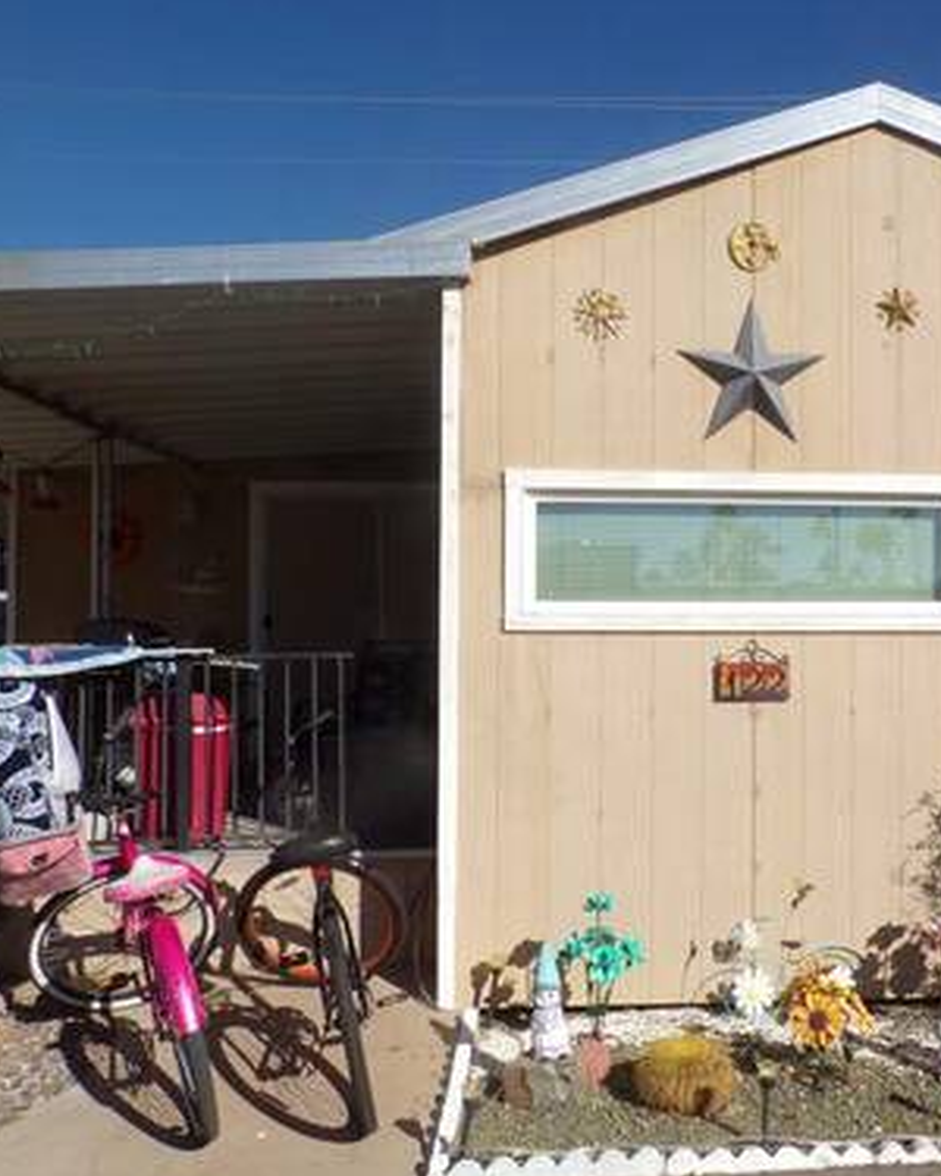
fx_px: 1114
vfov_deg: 55.7
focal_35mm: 32
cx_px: 681
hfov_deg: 44.6
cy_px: 590
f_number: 5.8
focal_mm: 4.3
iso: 80
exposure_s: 1/500
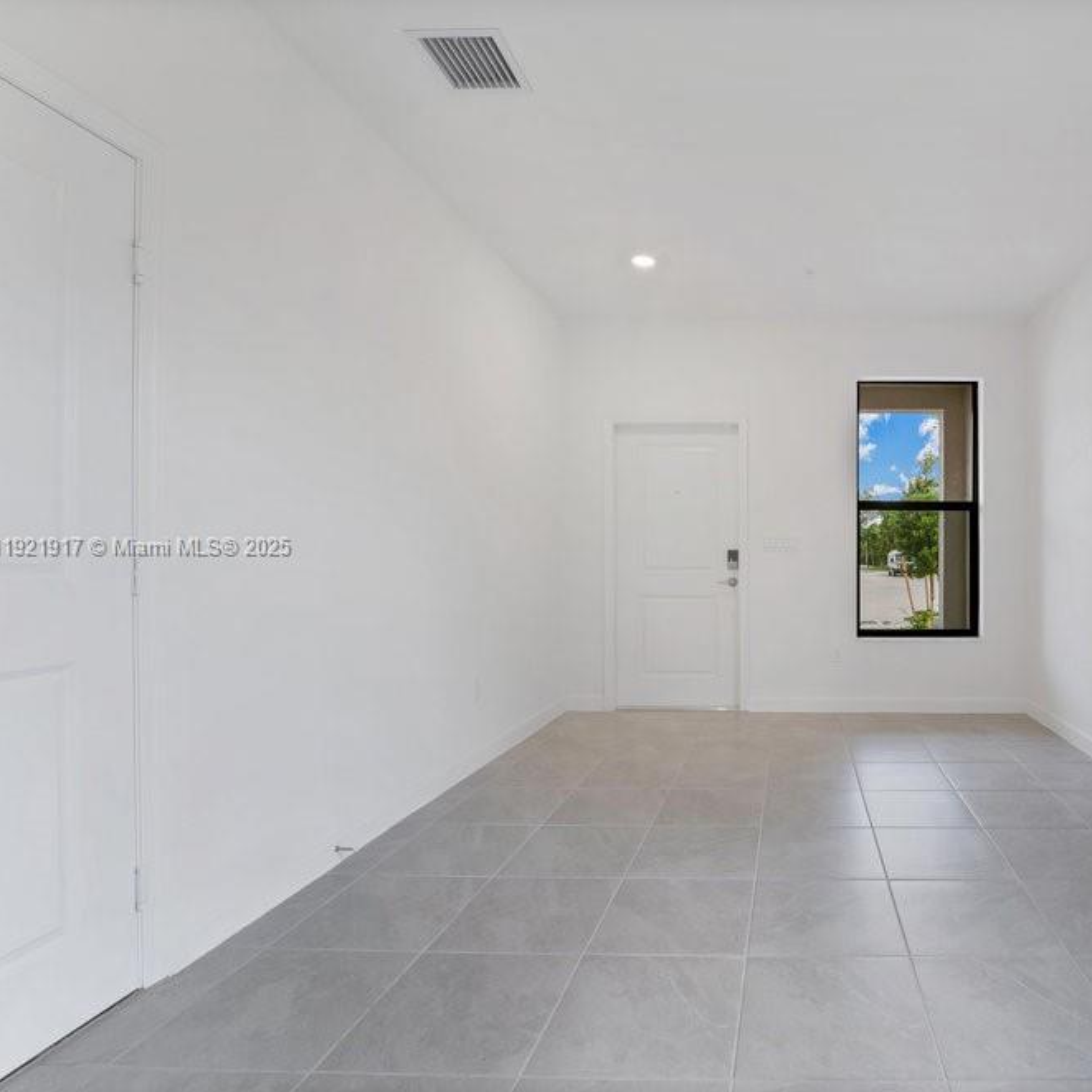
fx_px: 642
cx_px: 796
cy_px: 548
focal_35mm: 18
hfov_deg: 75.8
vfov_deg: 80.7
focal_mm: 14
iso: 100
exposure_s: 1/1.25
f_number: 9
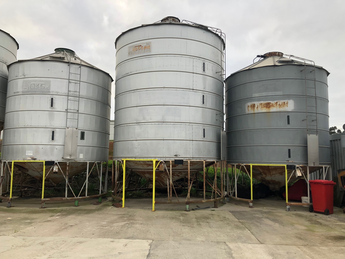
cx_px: 172
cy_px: 130
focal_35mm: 28
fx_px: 279
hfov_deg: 63.4
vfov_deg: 49.7
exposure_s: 1/231
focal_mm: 3.99
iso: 20
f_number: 1.8
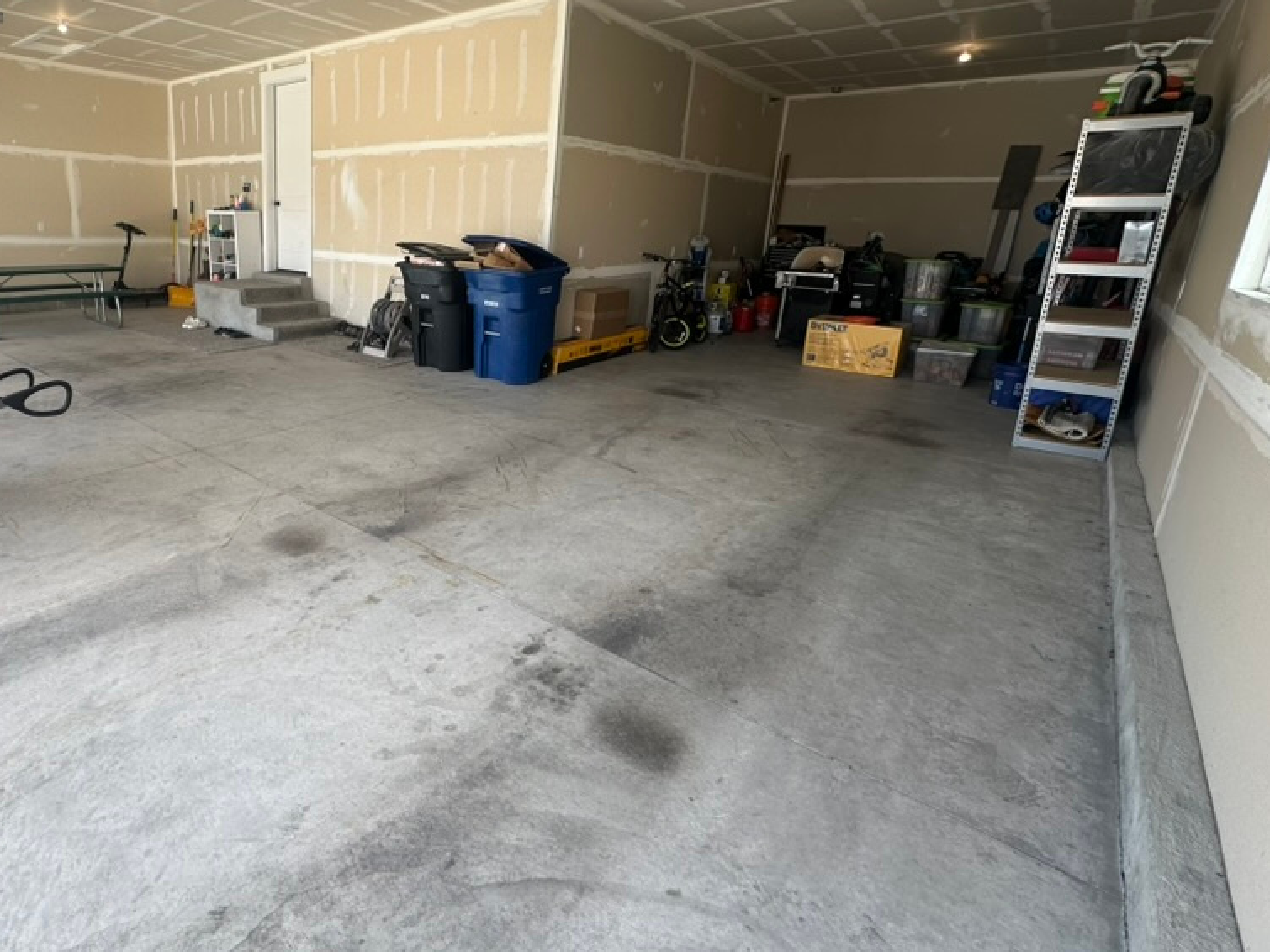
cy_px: 390
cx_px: 419
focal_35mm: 19
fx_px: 697
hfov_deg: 81.7
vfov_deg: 68.1
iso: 40
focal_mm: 2.22
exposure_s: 1/170
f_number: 2.2
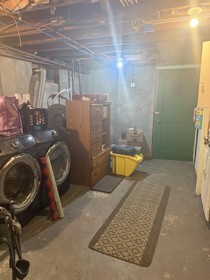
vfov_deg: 71.6
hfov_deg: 56.8
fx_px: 194
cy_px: 140
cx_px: 105
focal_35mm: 24
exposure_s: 1/60
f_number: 1.78
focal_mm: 6.76
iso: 640
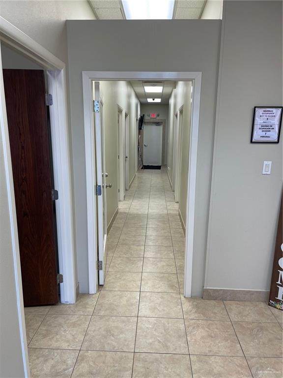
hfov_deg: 53.1
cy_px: 189
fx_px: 283
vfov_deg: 67.3
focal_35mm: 26
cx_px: 142
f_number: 1.6
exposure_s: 1/120
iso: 50
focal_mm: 5.1
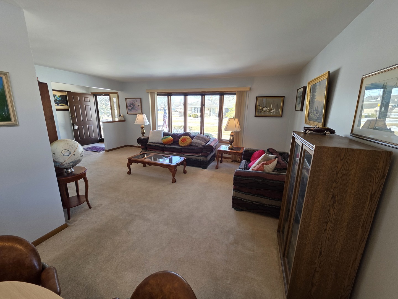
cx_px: 199
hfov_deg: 106.2
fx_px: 149
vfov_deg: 89.9
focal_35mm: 13
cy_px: 150
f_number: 1.9
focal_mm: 2.2
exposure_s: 1/120
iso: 80
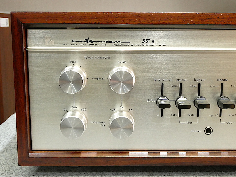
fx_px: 341
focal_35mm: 50
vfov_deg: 29.1
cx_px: 118
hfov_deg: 38.2
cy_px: 88
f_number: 5.5
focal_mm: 9
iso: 400
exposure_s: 1/8
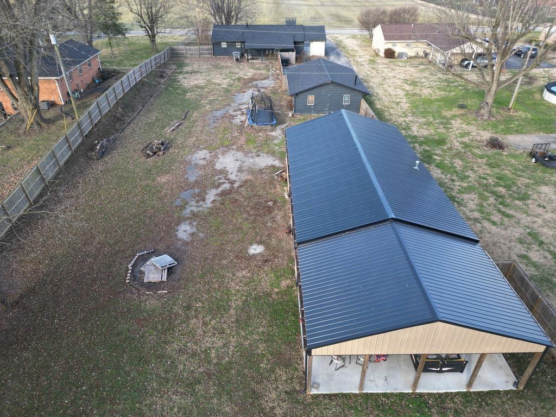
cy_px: 208
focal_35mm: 24
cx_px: 278
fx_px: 385
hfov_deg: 71.6
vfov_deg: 56.8
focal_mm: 6.72
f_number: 1.7
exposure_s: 1/320
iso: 110
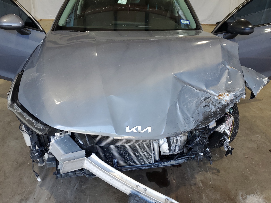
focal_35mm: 30
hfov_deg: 60.0
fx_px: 235
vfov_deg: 46.8
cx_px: 134
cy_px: 102
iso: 50
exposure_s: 1/128
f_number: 1.5
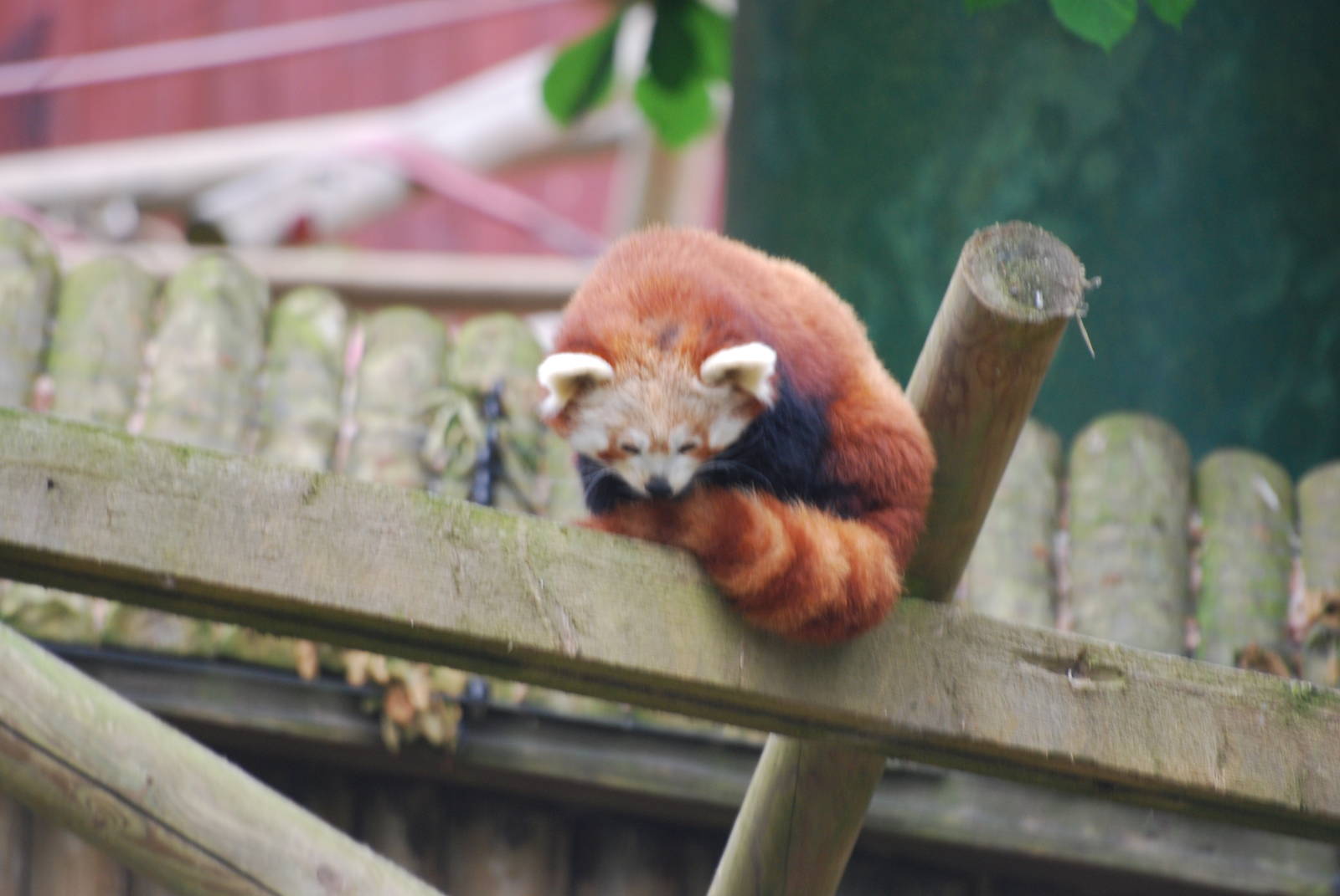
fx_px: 16770
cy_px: 448
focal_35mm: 450
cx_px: 670
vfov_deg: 3.1
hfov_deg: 4.6
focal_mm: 300
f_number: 5.6
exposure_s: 1/60
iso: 400
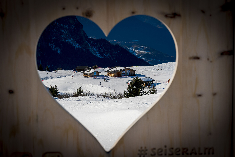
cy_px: 78
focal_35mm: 102
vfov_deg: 13.4
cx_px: 118
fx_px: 666
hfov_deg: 20.0
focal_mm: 102
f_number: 13
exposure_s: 1/800
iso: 100
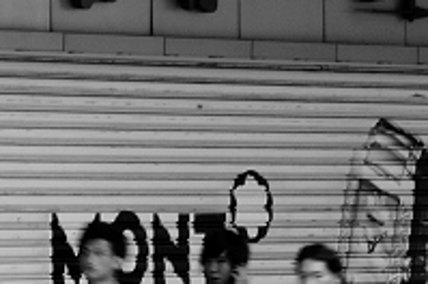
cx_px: -318
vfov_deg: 2.9
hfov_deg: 4.3
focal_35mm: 476
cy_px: 239
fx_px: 5650
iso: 100
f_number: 4
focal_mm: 70
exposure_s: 1/10
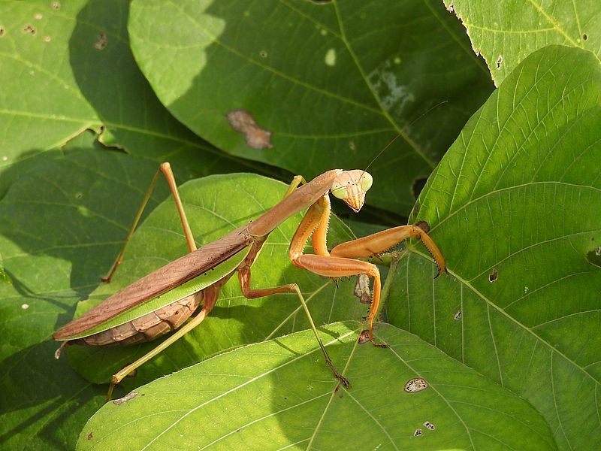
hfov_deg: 4.0
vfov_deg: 3.0
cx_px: 300
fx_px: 8681
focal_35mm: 500
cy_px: 226
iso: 220
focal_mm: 89.2
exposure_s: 1/250
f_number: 5
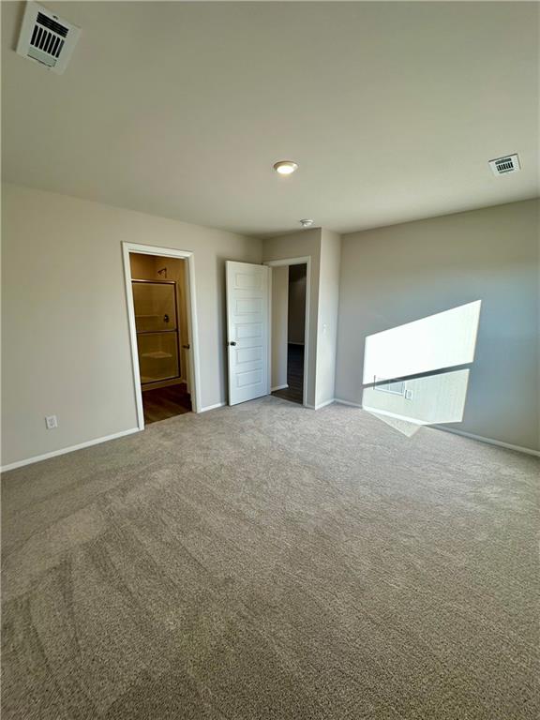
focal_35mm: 14
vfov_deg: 102.1
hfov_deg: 85.7
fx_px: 291
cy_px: 360
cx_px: 270
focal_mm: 2.22
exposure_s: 1/167
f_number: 2.2
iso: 40
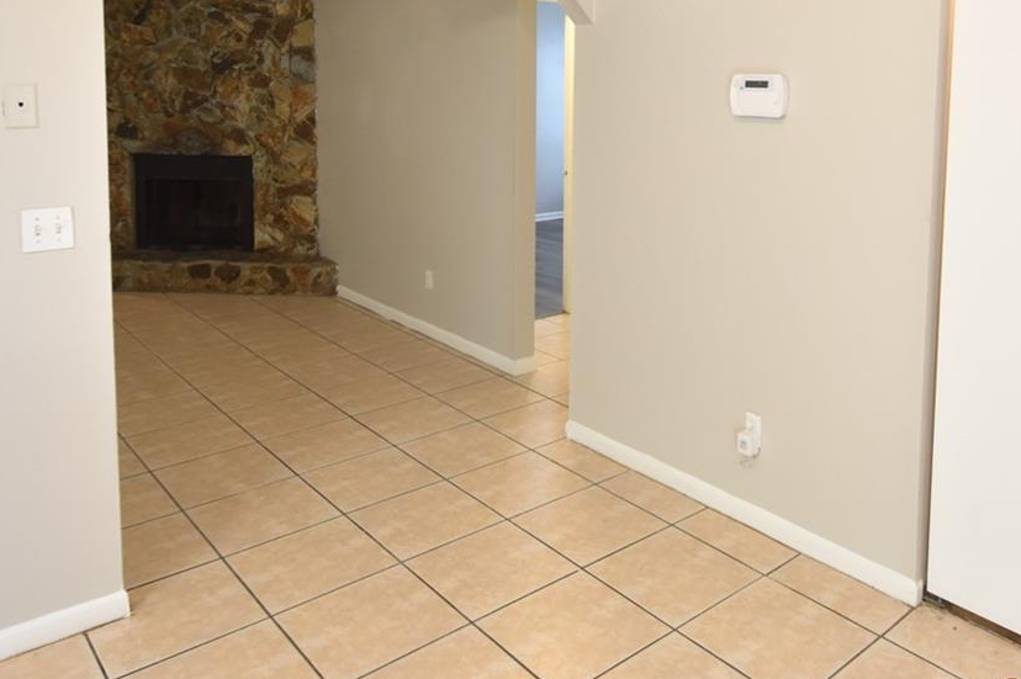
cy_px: 142
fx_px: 822
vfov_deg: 43.0
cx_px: 635
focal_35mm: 29
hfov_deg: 62.8
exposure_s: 1/30
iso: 800
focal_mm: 10
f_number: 3.5
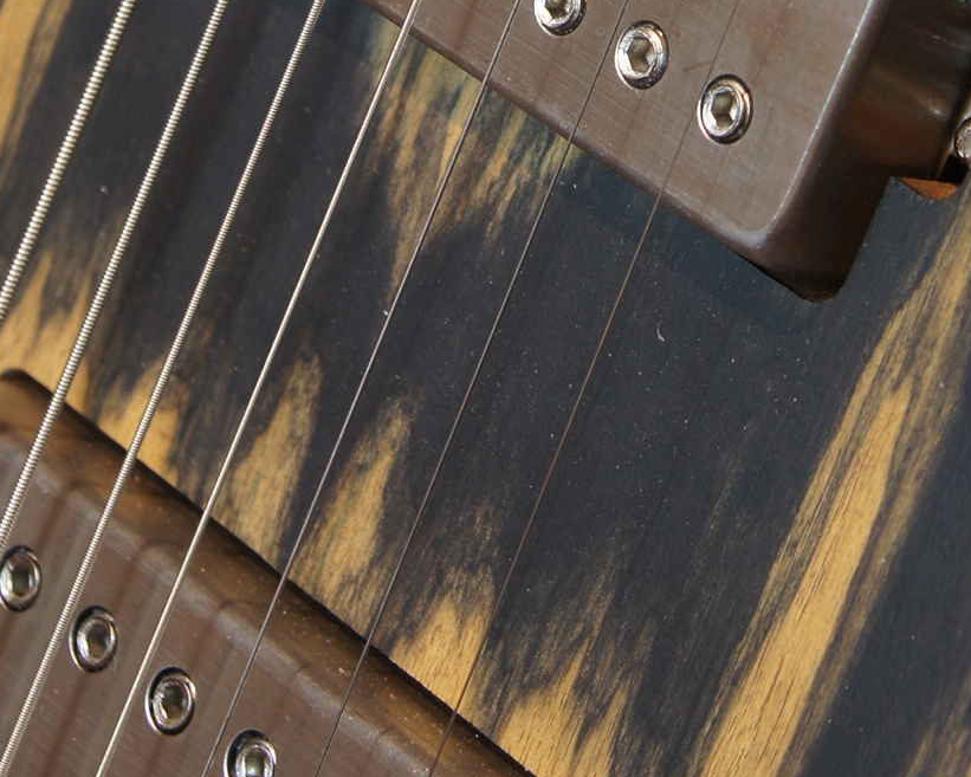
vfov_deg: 6.5
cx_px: 738
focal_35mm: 235
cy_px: -524
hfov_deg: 8.2
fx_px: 6754
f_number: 6.3
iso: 100
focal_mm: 60
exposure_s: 1/5
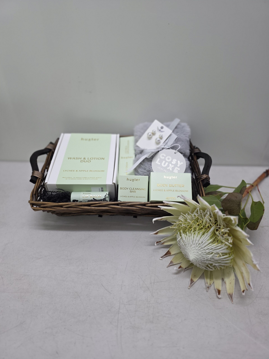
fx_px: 238
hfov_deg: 58.9
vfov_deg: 73.9
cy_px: 180
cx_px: 134
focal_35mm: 23
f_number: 1.7
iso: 160
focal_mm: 6.3
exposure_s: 1/100
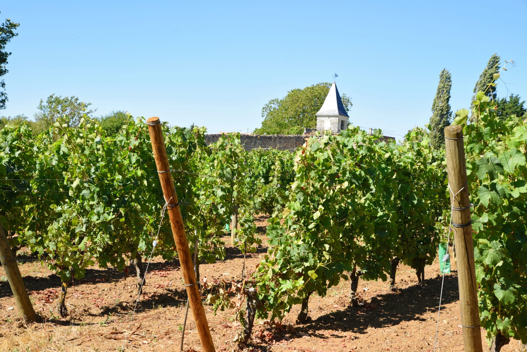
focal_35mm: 55
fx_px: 805
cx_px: 264
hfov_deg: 36.2
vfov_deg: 24.6
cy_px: 176
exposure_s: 1/125
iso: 100
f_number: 8
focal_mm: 55
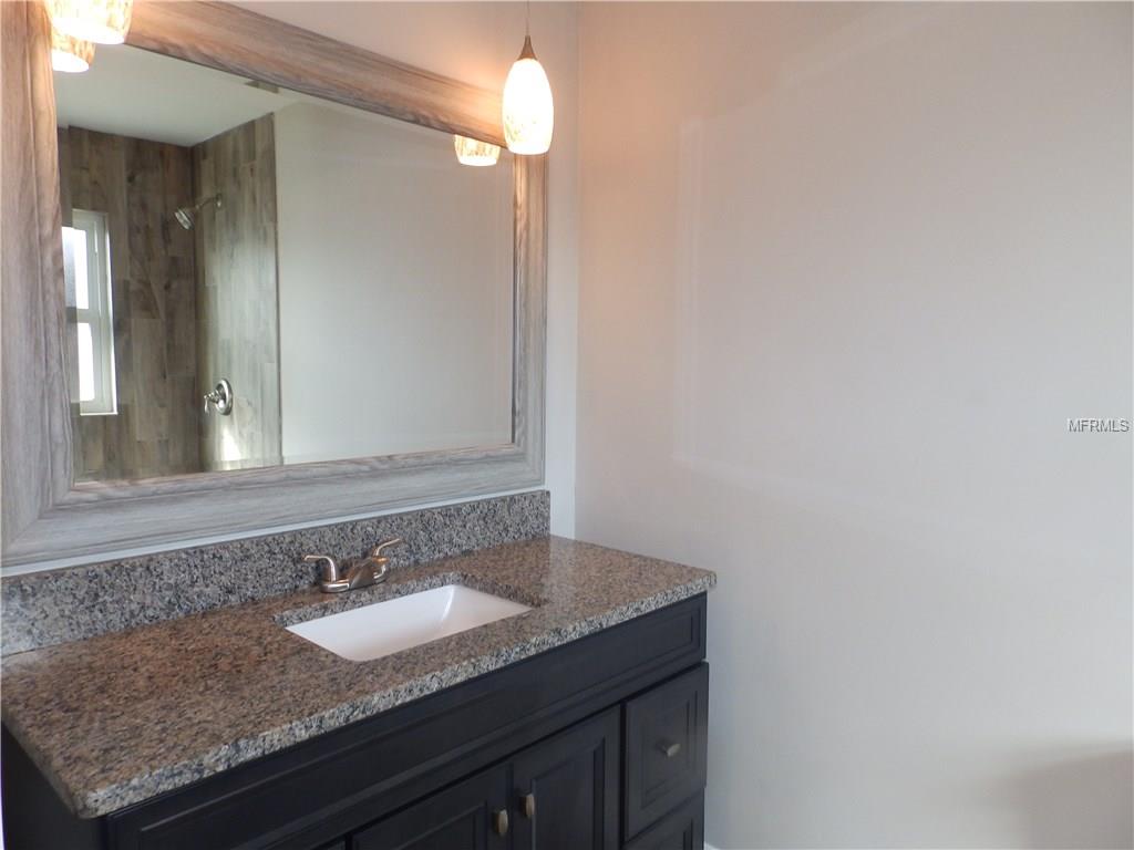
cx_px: 567
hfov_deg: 76.4
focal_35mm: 22
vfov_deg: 61.1
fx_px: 721
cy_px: 425
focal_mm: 4
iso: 200
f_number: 3.4
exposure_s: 1/30
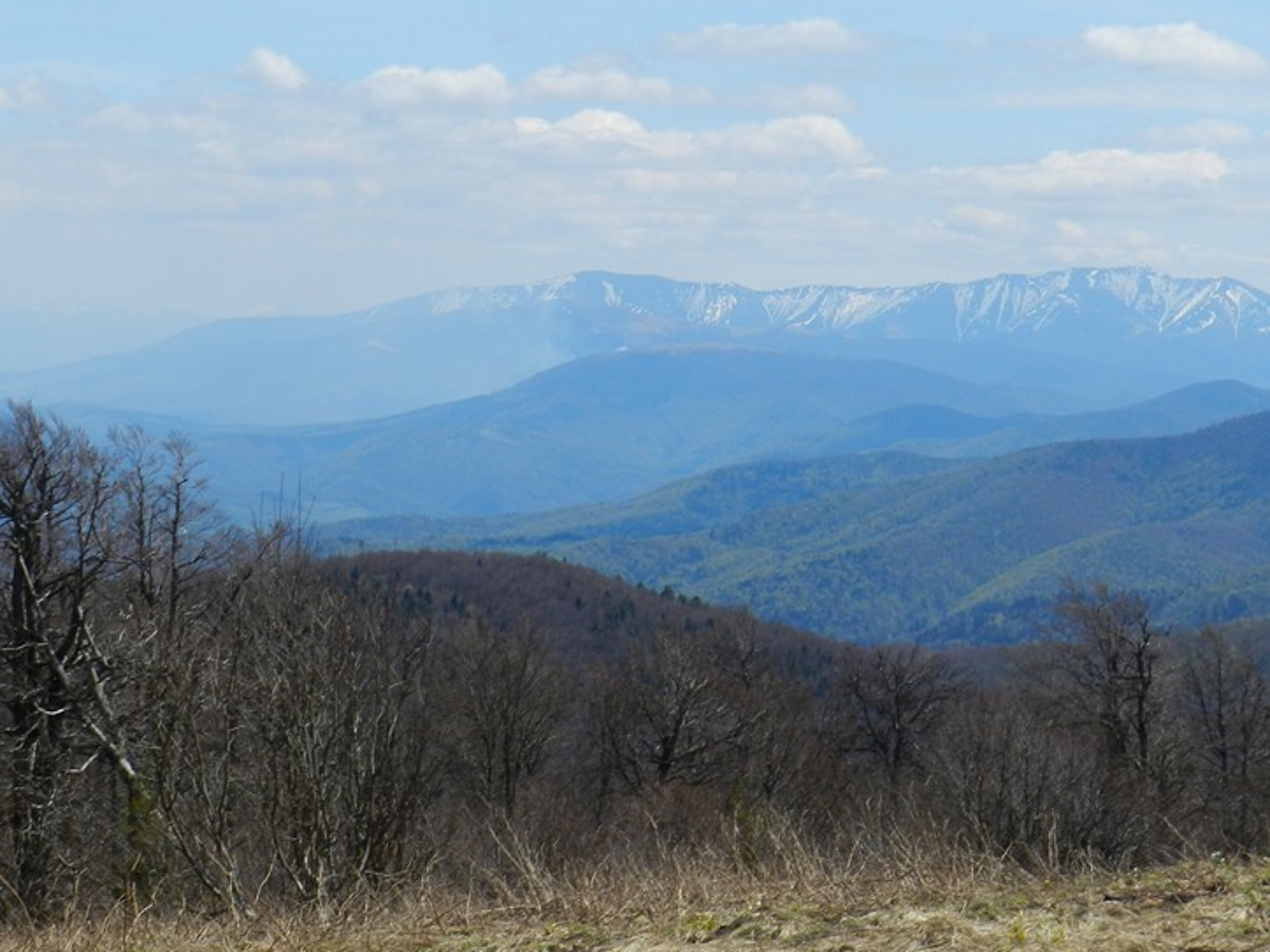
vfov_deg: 12.4
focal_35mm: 119
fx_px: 4365
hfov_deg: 16.5
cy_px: 455
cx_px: 841
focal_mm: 14.9
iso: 160
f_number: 5.6
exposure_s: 1/800
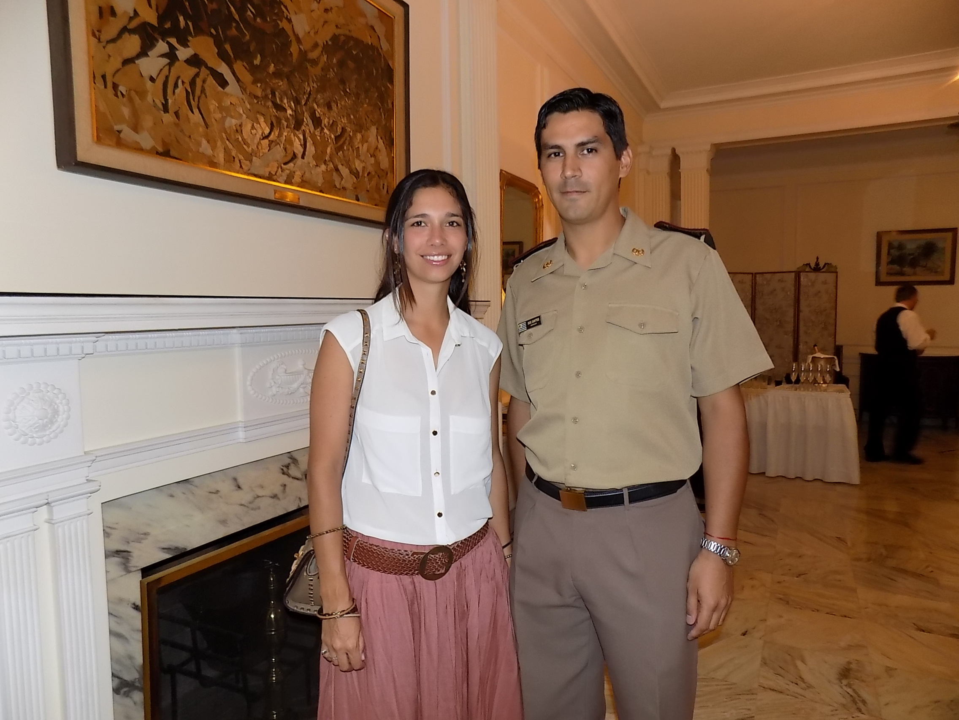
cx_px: 480
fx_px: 637
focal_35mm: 23
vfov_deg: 58.9
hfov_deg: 73.9
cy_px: 360
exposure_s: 1/30
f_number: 3.1
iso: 200
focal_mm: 4
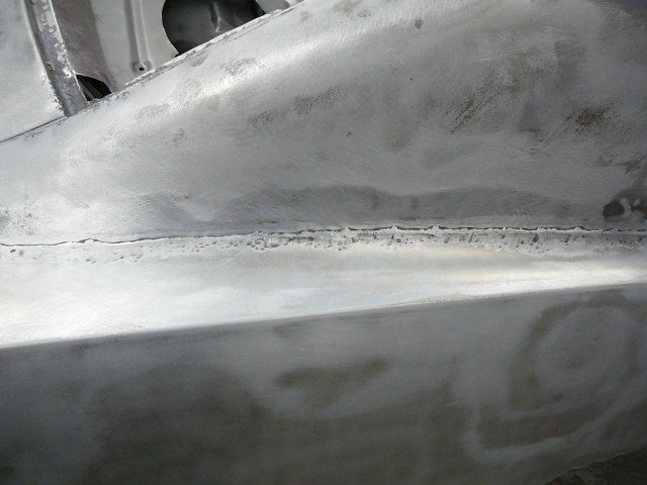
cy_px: 242
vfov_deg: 40.7
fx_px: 654
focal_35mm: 35
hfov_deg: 52.6
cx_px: 324
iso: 200
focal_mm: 5.2
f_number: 2.8
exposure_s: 1/25
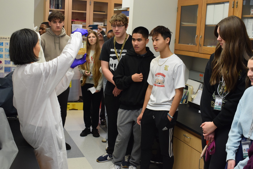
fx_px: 337
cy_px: 84
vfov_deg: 28.1
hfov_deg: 41.1
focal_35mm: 48
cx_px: 126
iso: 1600
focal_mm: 32
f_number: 8
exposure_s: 1/50
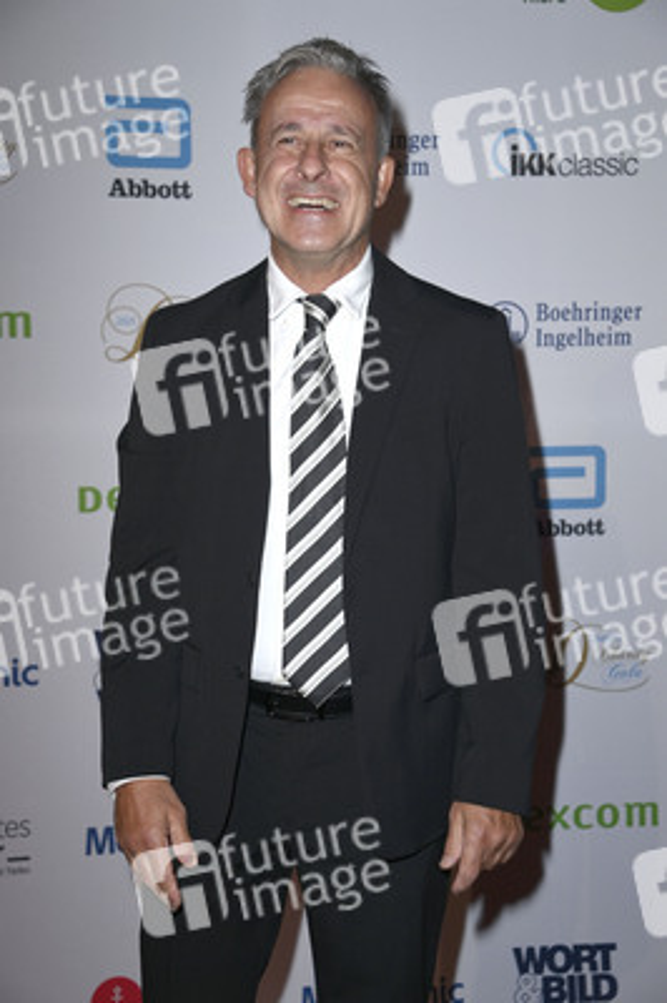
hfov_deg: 19.4
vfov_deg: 28.9
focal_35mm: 70
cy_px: 502
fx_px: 1949
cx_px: 334
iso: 640
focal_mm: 70
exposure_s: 1/200
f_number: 5.6
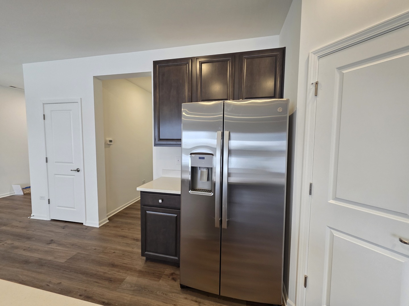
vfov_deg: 89.9
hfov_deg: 106.2
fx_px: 154
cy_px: 153
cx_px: 204
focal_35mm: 13
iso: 320
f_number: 1.9
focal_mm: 2.2
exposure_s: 1/120
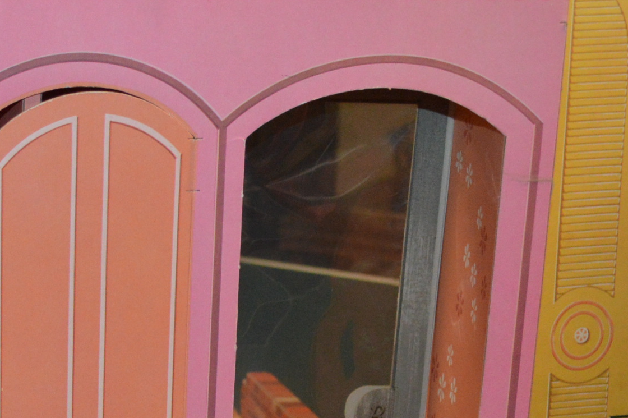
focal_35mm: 137
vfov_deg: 9.8
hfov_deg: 14.9
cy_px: 540
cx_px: 87
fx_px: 2388
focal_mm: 34
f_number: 5
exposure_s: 1/60
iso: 1600
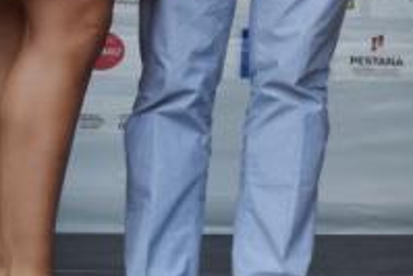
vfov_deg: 7.0
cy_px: -219
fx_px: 2211
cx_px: 793
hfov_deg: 10.0
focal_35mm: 193
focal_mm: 25
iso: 400
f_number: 8
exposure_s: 1/250
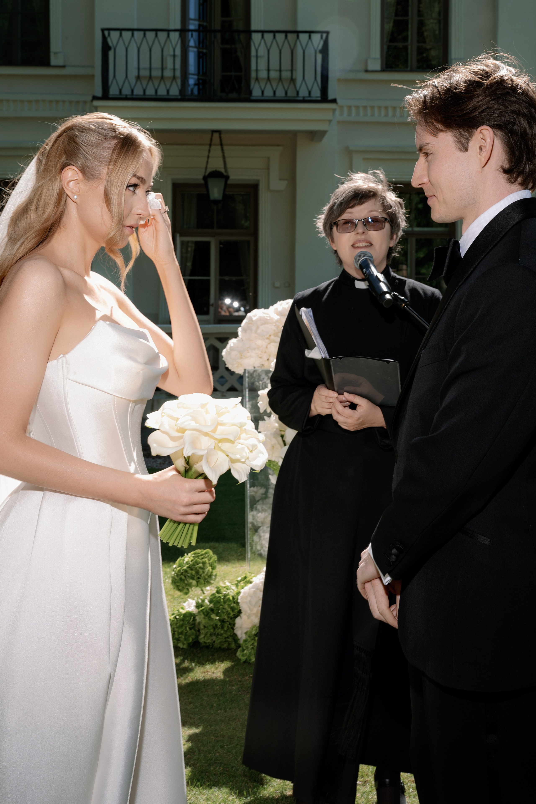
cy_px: 402
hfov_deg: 31.2
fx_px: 960
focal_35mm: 43
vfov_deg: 45.4
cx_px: 268
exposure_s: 1/160
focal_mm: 43
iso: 160
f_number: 9
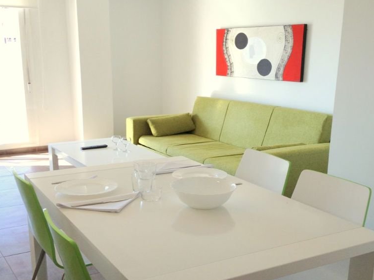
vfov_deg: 38.7
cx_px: 195
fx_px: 400
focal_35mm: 37
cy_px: 143
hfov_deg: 50.1
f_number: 2.4
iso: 64
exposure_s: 1/120
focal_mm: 4.28
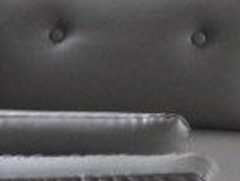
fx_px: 1905
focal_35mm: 274
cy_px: -325
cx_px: 711
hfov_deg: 6.6
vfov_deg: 5.2
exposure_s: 1/10
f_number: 4
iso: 400
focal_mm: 8.1
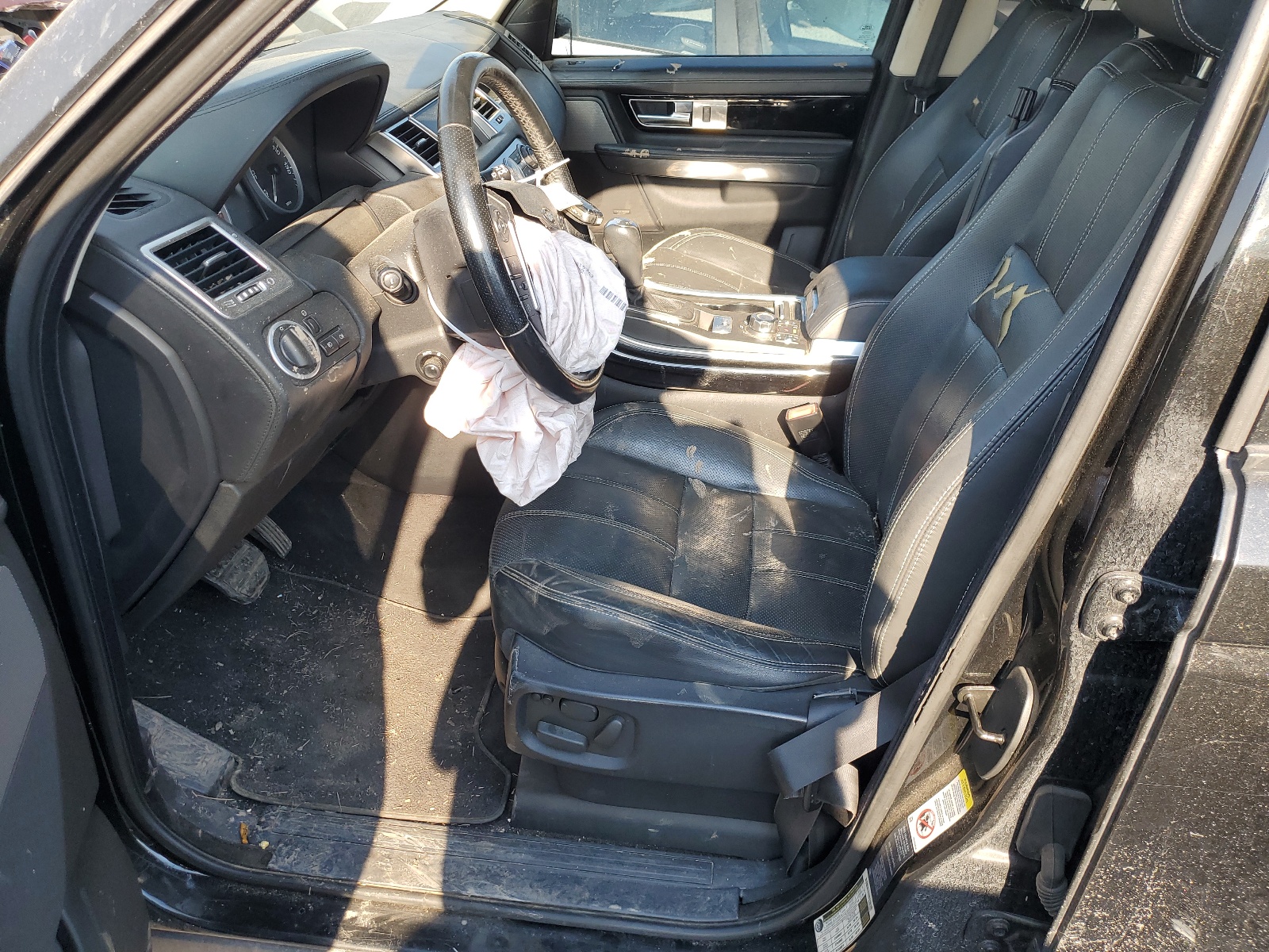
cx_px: 634
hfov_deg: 67.3
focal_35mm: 26
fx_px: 953
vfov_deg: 53.1
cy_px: 476
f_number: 1.5
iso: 50
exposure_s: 1/345
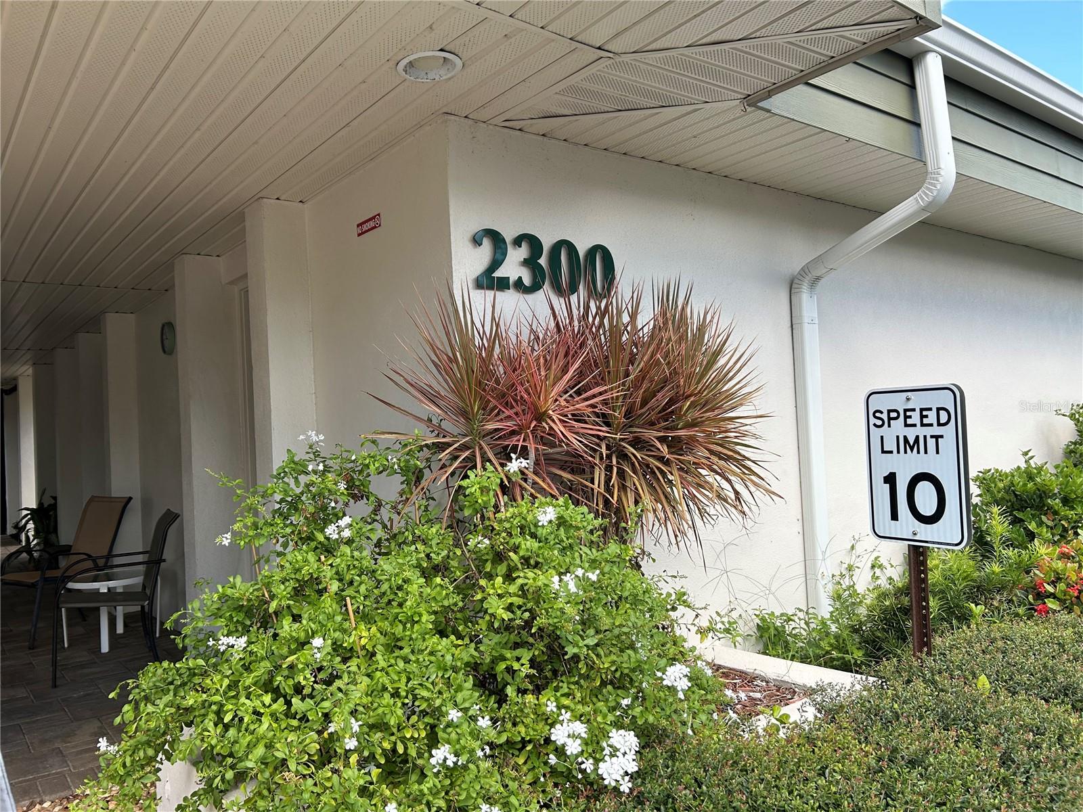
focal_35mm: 26
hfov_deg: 67.3
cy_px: 406
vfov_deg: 53.1
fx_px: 813
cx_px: 542
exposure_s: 1/748
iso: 50
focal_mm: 5.7
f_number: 1.5
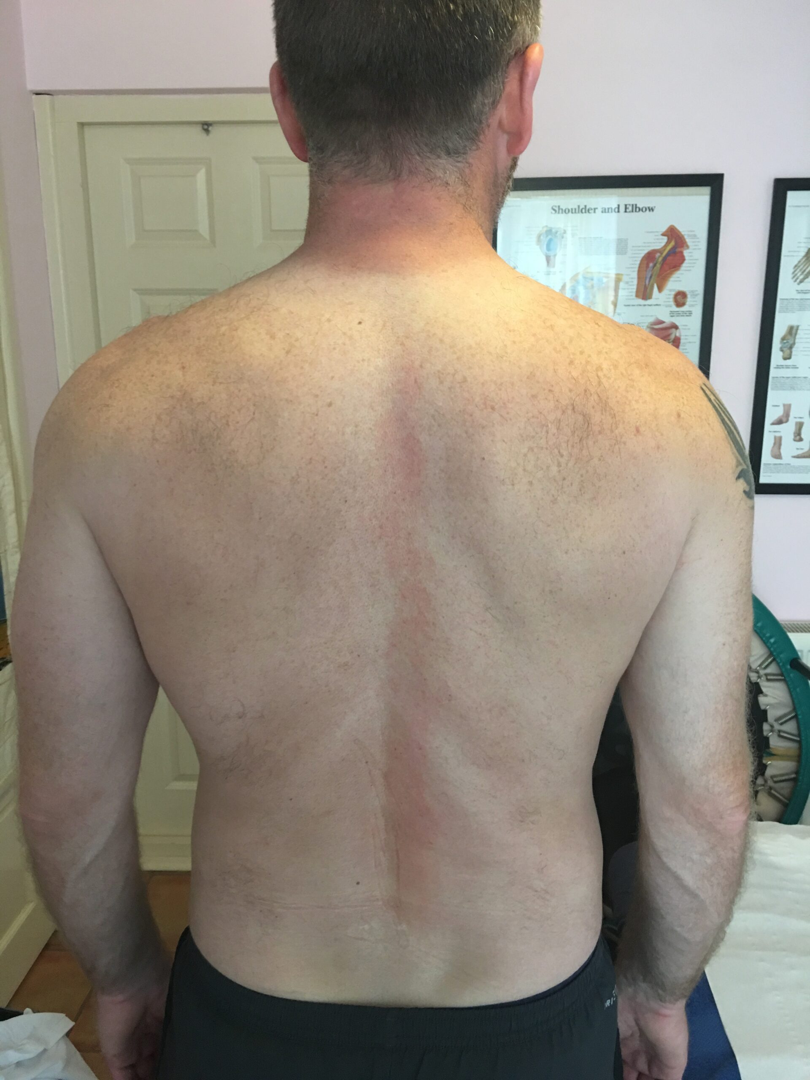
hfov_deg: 48.2
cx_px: 405
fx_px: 905
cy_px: 540
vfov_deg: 61.7
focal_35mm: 29
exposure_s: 1/17
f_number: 2.2
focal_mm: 4.15
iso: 80
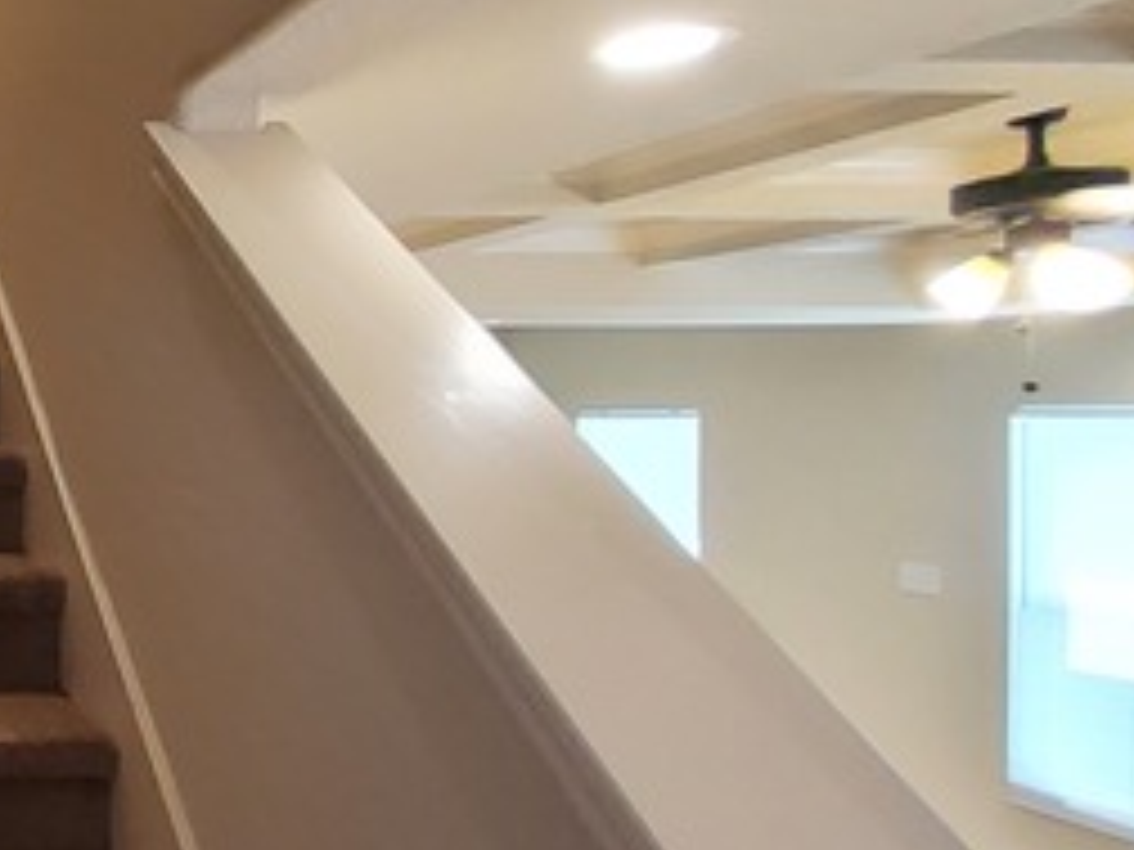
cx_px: -202
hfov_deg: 40.4
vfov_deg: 42.9
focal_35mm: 33
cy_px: 423
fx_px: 1081
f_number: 2.2
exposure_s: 1/30
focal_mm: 1.13
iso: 400
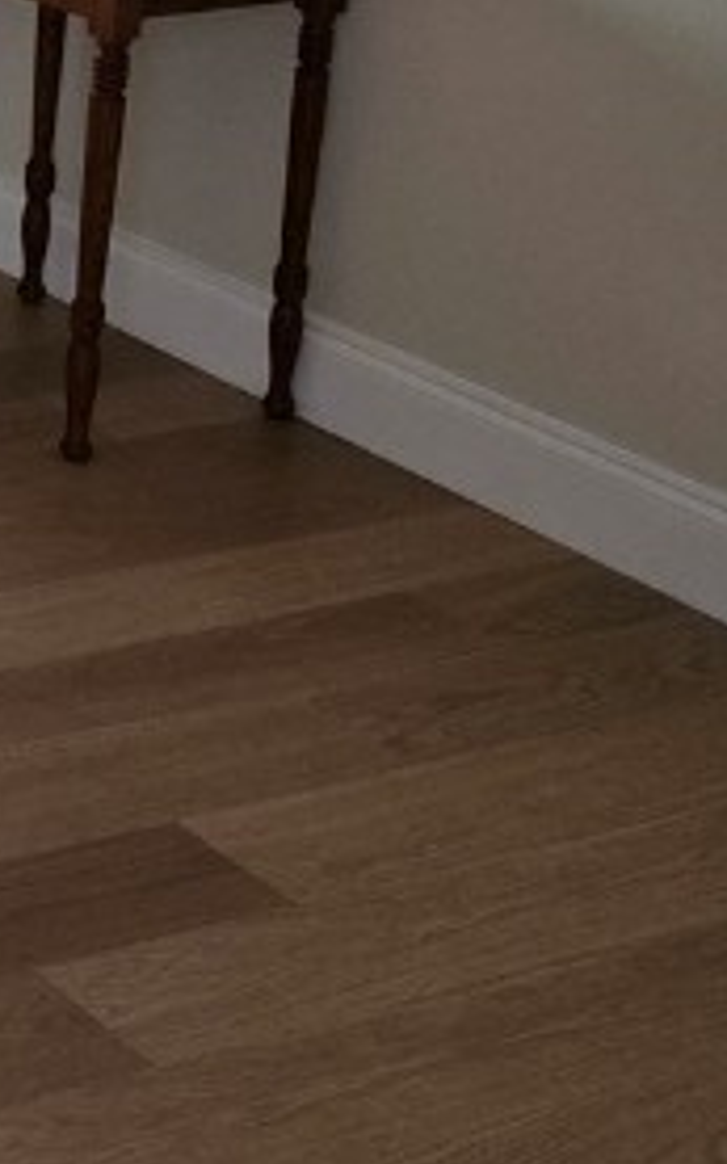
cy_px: -139
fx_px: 2855
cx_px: -874
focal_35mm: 90
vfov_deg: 21.7
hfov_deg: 12.3
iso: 200
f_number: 1.7
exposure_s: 1/120
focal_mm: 6.3
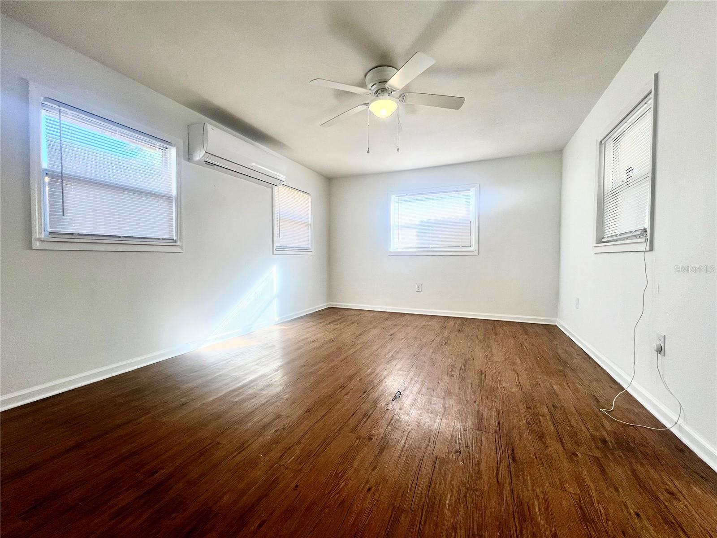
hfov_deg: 106.2
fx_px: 269
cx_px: 358
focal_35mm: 13
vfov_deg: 89.9
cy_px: 269
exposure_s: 1/137
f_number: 1.8
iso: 32
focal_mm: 1.57
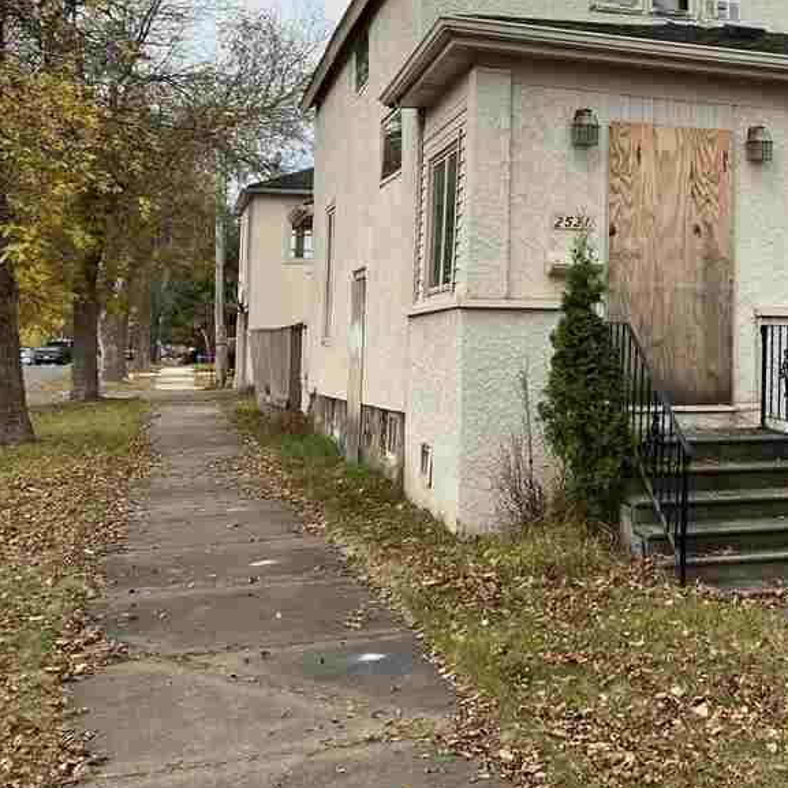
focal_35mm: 51
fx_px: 1313
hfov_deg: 31.7
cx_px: 718
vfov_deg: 32.7
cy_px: 194
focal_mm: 5.7
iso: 50
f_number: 1.5
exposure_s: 1/1377
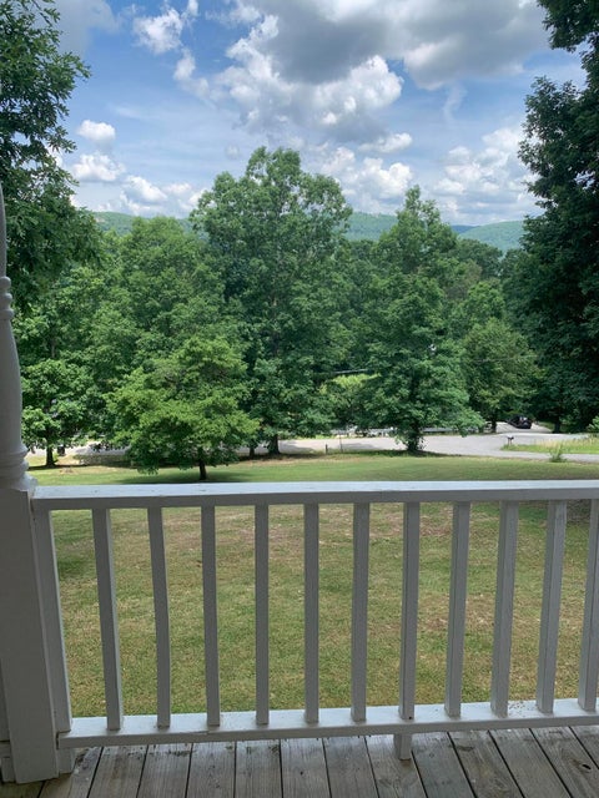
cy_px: 399
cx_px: 300
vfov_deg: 67.3
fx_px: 600
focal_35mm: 26
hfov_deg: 53.1
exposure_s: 1/1100
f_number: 1.8
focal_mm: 4.25
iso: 25
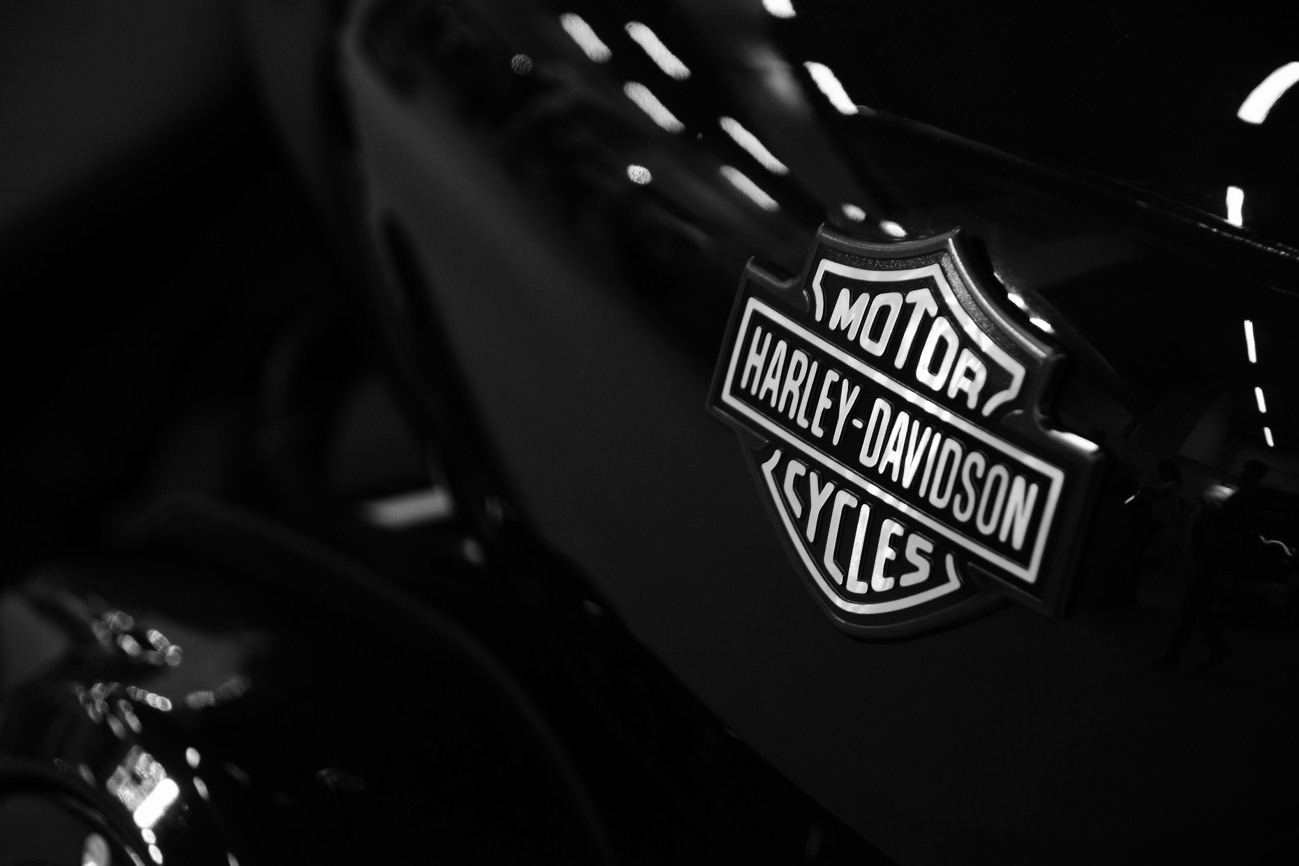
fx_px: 4872
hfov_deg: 15.2
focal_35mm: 135
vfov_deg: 10.2
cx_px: 650
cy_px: 433
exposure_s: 1/30
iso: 800
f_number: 5.3
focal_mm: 90
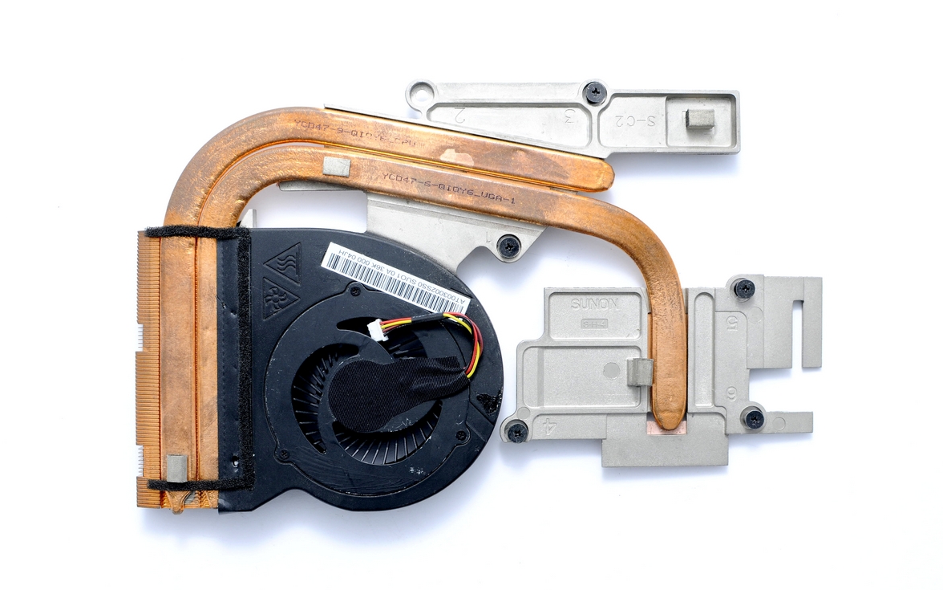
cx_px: 466
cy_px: 305
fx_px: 1401
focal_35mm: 55
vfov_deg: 23.8
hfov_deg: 37.2
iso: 200
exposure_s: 1/160
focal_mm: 35
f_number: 10
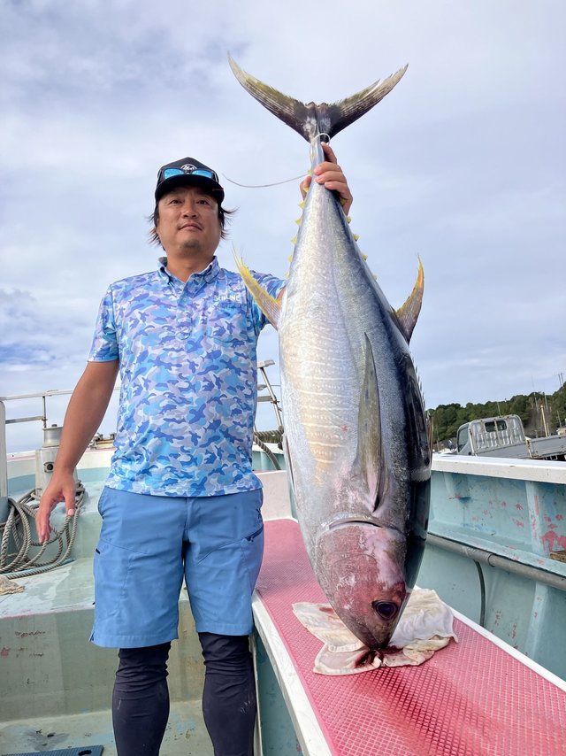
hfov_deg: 49.7
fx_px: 611
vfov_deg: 63.5
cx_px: 283
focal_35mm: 28
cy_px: 378
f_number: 1.8
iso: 32
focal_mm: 3.99
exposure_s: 1/2208
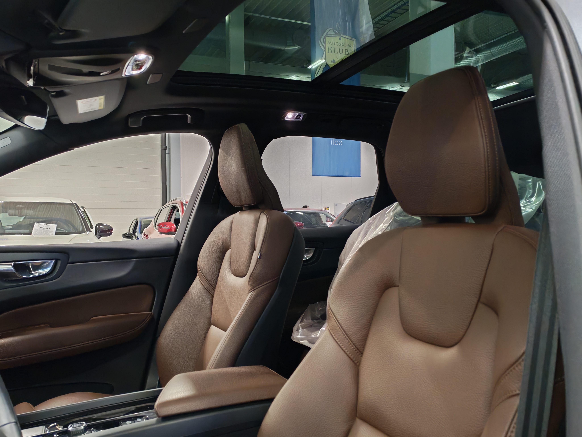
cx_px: 291
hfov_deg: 56.8
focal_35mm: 32
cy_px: 218
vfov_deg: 44.2
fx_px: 538
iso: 1137
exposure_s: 1/100
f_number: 1.9
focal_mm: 6.12
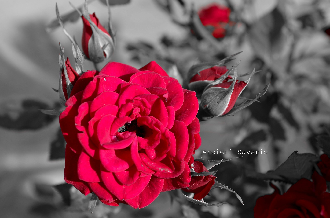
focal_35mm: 60
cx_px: 165
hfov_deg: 33.5
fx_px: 549
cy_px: 109
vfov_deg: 22.5
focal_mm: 40
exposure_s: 1/200
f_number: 8
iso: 100
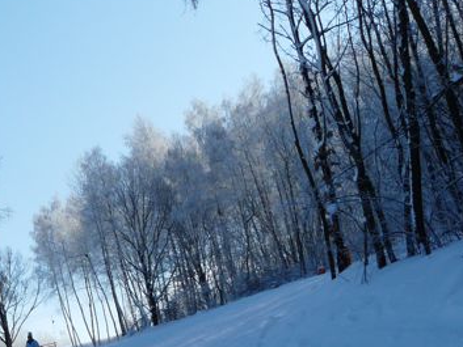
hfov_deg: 21.7
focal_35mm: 86
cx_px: -35
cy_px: 310
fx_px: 1151
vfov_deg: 16.9
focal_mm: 6.3
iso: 100
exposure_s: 1/400
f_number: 6.3
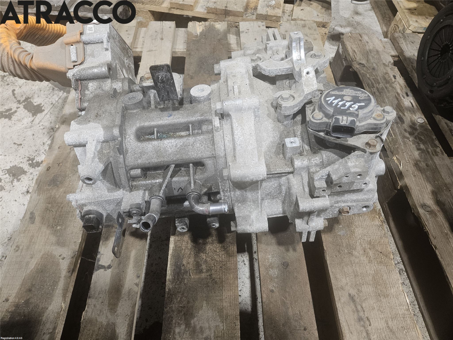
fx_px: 301
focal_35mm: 23
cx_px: 226
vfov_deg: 58.9
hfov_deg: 73.9
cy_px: 170
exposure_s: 1/100
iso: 250
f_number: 1.8
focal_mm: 5.4
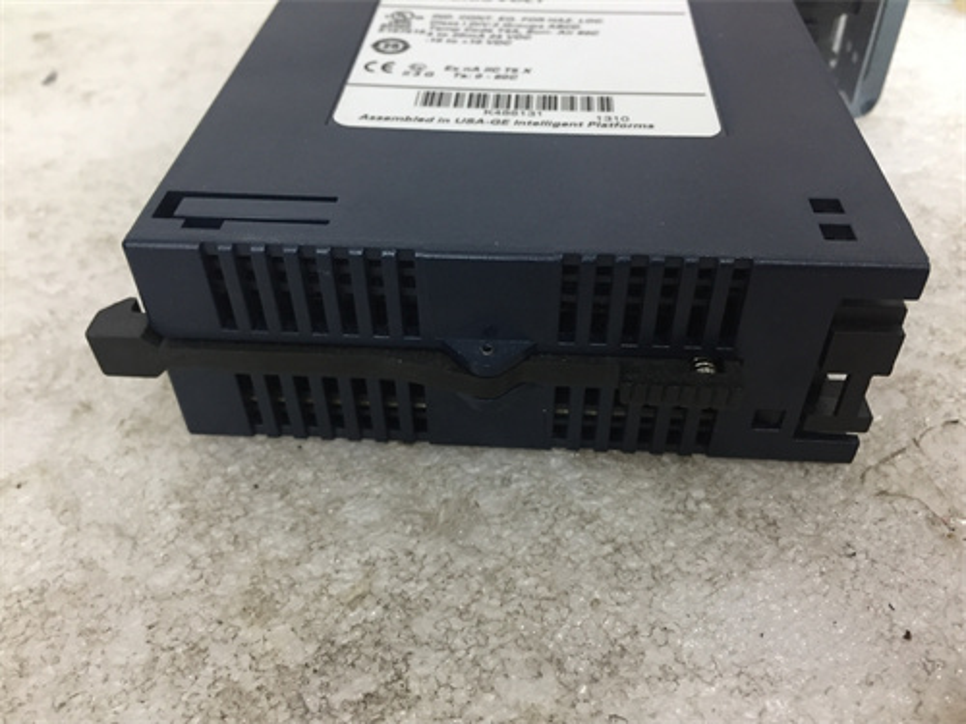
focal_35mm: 29
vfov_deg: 48.2
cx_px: 483
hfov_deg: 61.7
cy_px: 362
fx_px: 809
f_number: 2.2
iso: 160
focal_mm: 4.15
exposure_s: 1/33
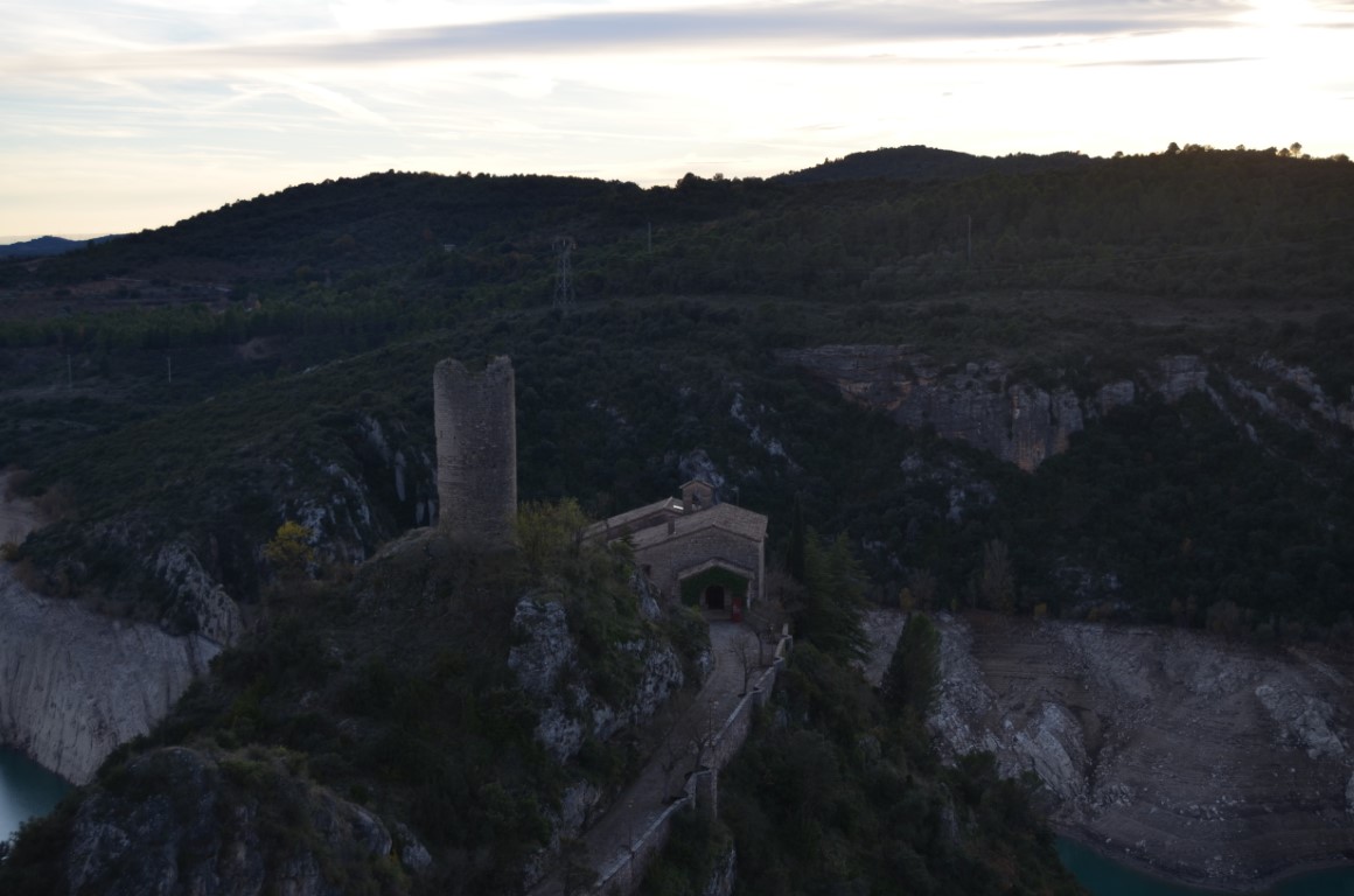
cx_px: 677
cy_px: 448
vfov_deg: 23.7
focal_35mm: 57
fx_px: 2139
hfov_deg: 35.1
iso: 110
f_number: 4.8
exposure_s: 1/200
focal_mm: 38
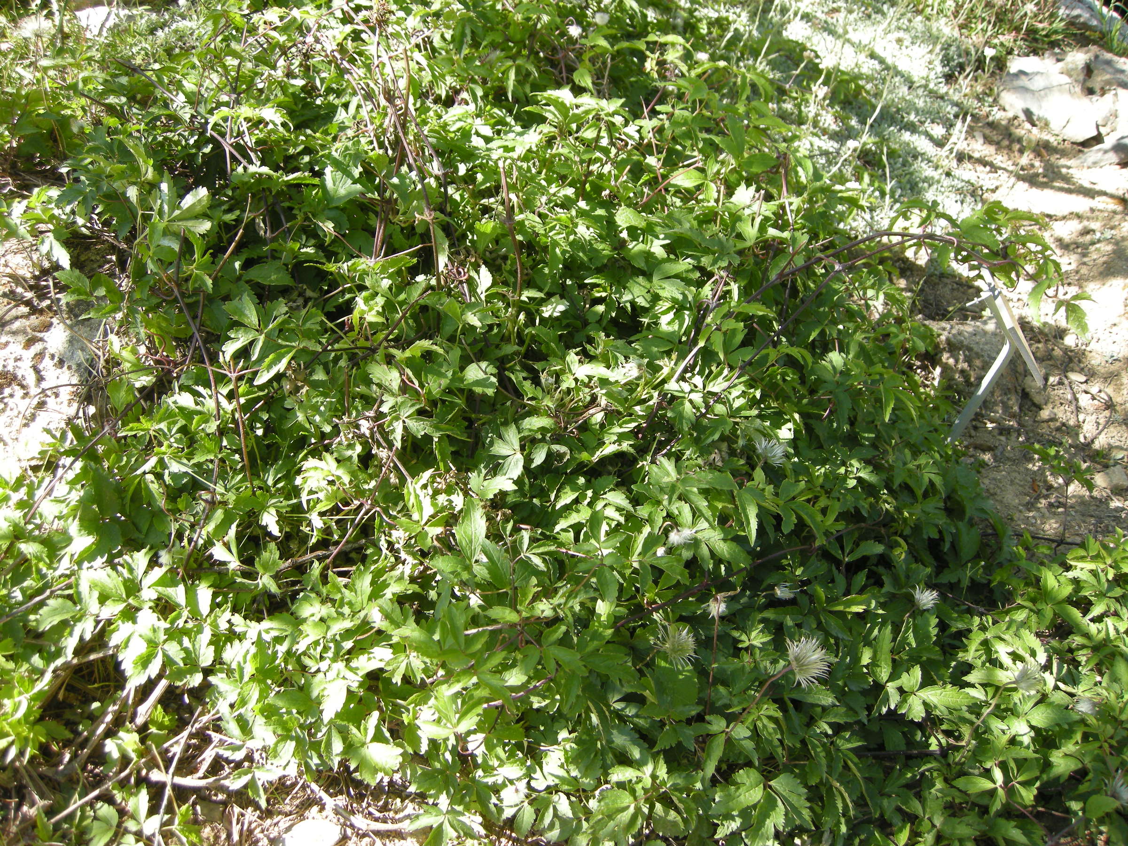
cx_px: 564
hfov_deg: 52.6
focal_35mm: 35
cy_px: 423
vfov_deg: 40.7
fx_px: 1141
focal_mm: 7.5
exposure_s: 1/71
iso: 64
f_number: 3.4
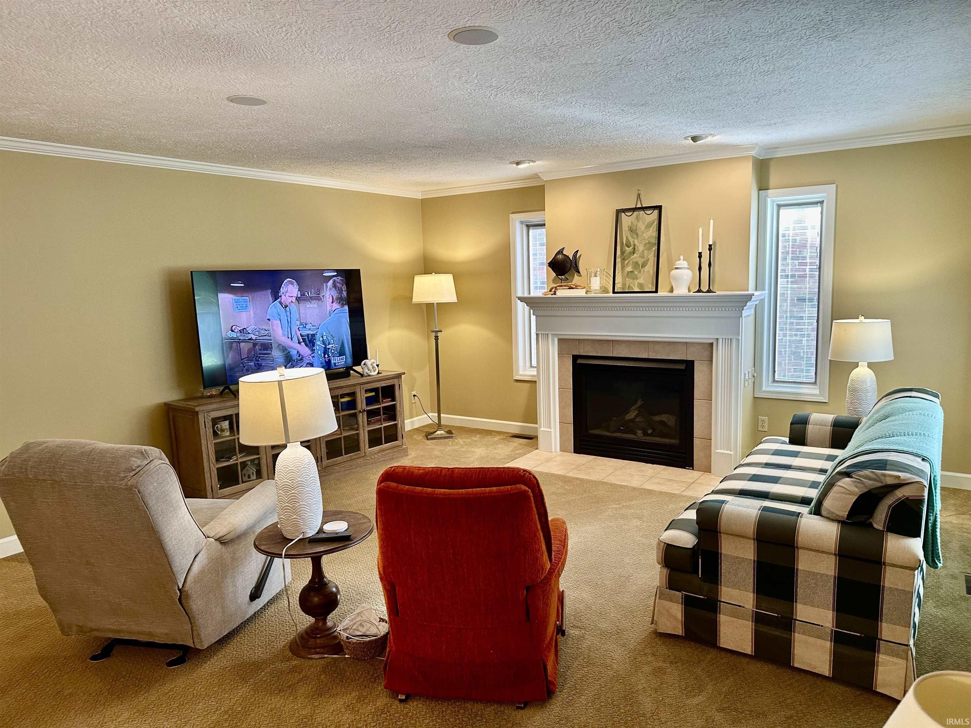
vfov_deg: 56.8
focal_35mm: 24
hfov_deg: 71.6
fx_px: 673
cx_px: 486
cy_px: 364
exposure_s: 1/60
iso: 200
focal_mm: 6.86
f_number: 1.78
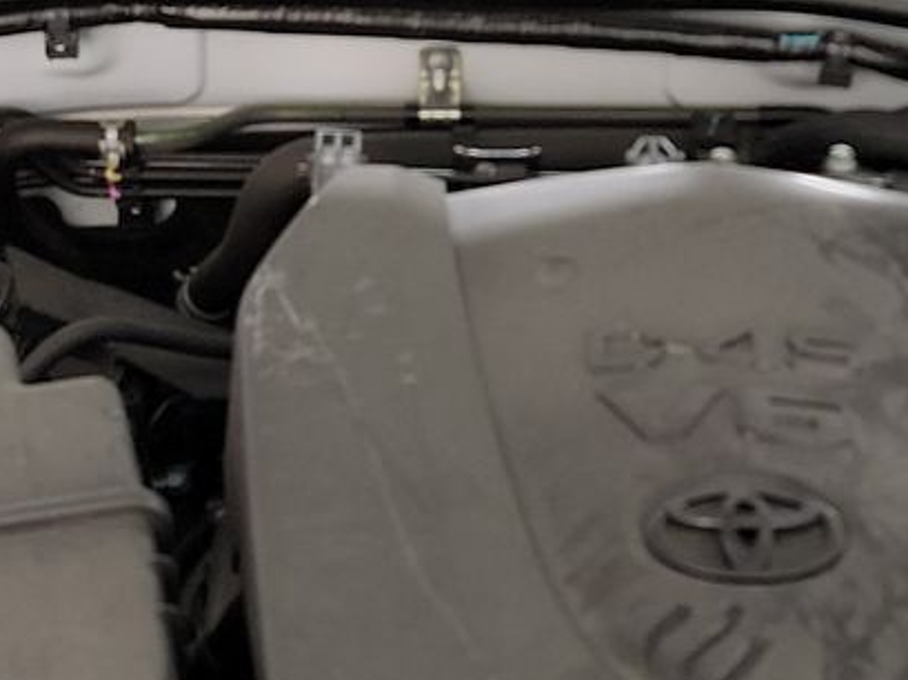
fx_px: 2464
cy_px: 798
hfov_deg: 20.9
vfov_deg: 15.2
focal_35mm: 94
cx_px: 488
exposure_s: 1/59
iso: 139
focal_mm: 6.7
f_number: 1.8
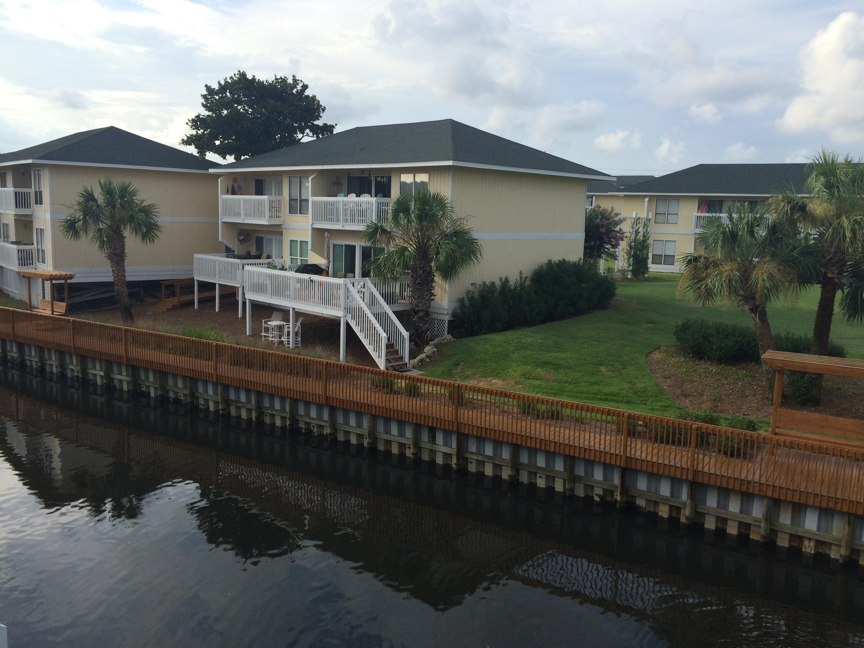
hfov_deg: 61.7
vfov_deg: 48.2
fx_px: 724
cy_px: 324
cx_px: 432
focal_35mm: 29
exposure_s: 1/1414
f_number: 2.2
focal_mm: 4.15
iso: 32
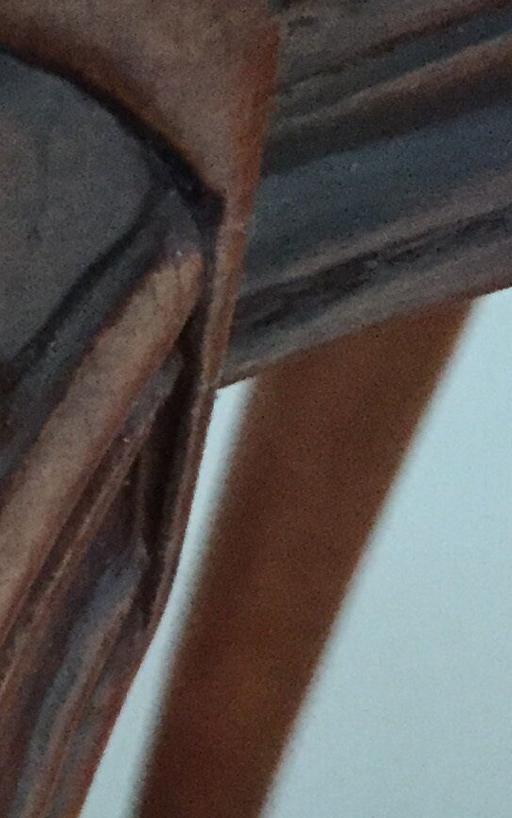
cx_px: -281
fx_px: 2589
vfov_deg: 17.8
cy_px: 659
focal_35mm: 116
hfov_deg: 10.8
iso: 400
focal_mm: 4.15
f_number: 2.2
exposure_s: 1/15
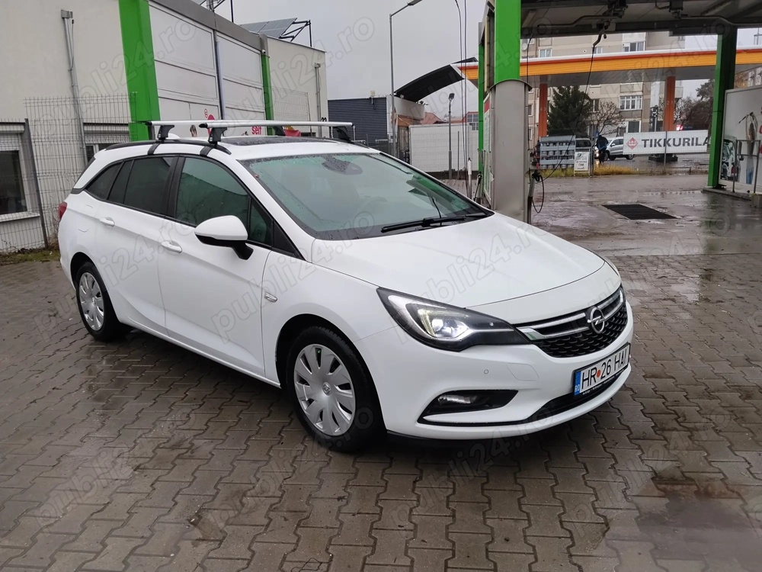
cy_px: 286
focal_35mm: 29
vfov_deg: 48.2
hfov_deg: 61.7
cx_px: 381
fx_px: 638
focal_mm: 4.22
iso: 50
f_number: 1.8
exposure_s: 1/101
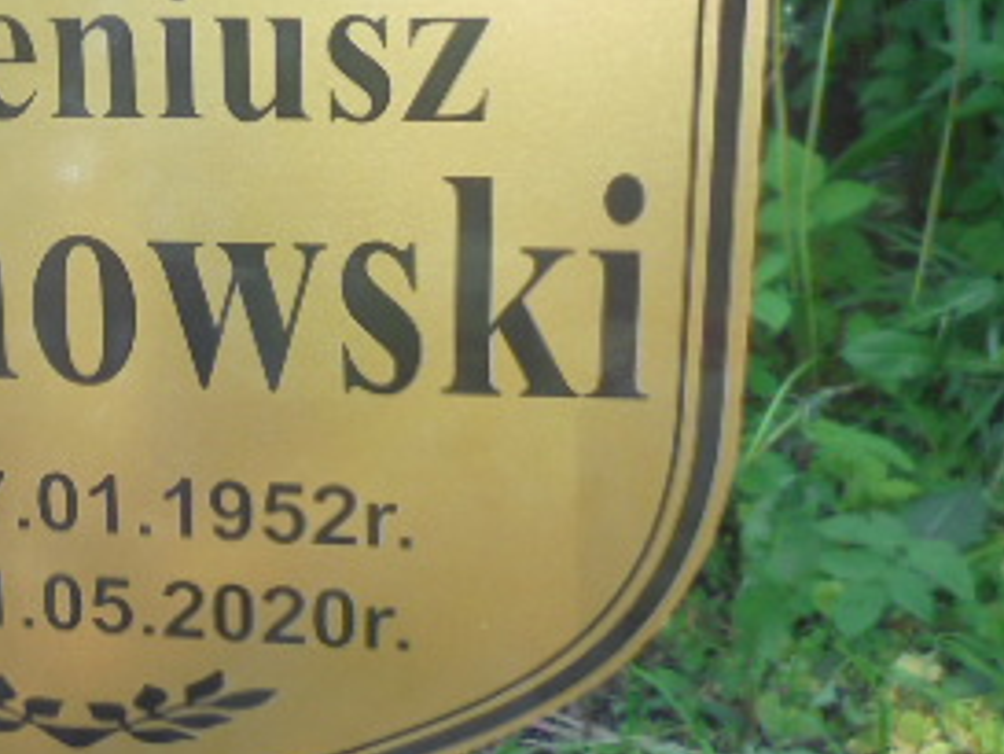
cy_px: 158
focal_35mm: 61
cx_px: 85
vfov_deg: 23.7
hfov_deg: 30.2
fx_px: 1770
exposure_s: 1/60
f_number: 3.5
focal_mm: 4.6
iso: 100
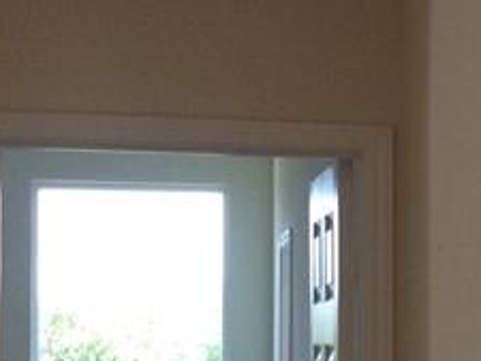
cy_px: 376
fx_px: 2211
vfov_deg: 9.3
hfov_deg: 11.8
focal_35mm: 159
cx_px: 746
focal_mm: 4.28
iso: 80
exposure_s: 1/120
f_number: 2.4
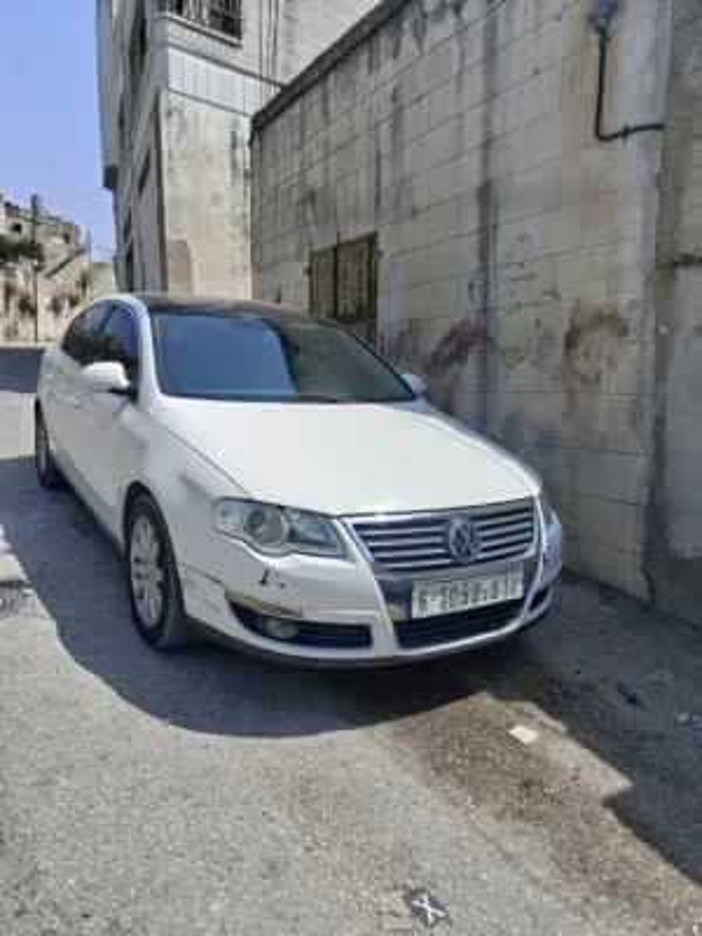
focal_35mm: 24
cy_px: 468
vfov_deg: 71.6
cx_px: 351
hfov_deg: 56.8
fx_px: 649
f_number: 1.7
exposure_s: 1/1126
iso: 51
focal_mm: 5.25
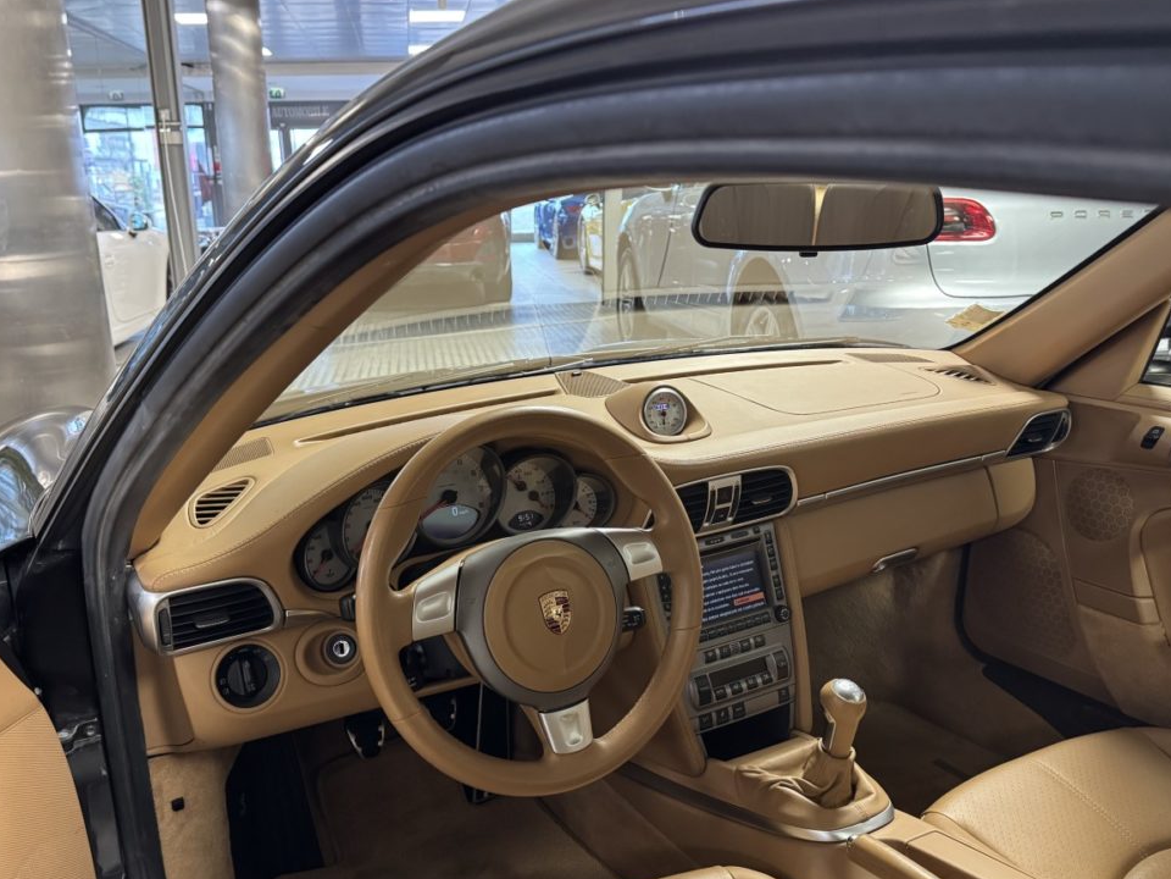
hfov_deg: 59.8
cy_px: 482
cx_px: 525
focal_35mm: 30
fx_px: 1015
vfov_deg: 46.7
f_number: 1.78
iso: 640
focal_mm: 6.76
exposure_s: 1/60
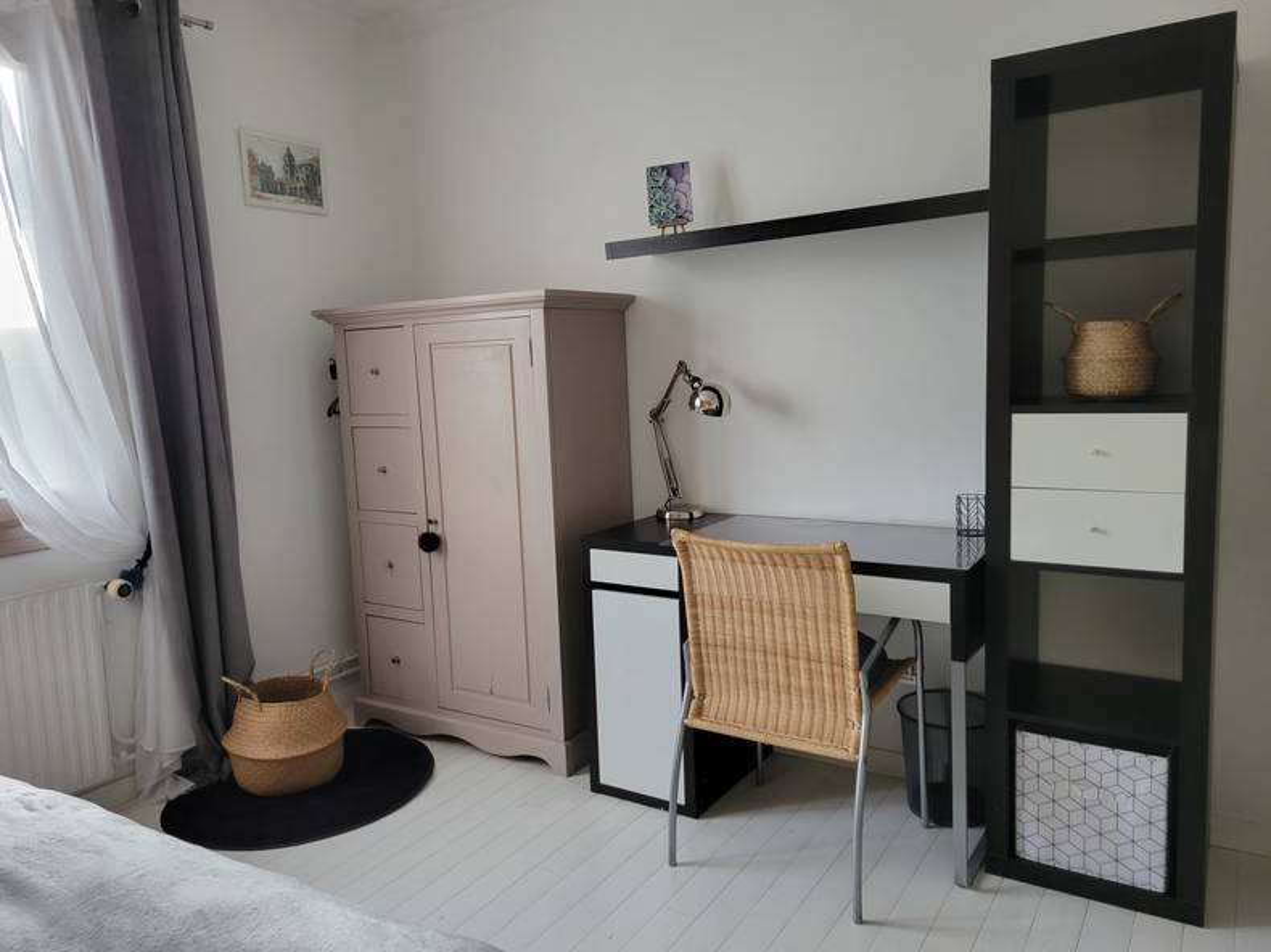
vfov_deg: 53.0
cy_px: 476
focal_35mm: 26
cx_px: 636
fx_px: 954
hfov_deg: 67.3
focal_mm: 5.4
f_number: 1.8
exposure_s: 1/100
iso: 250
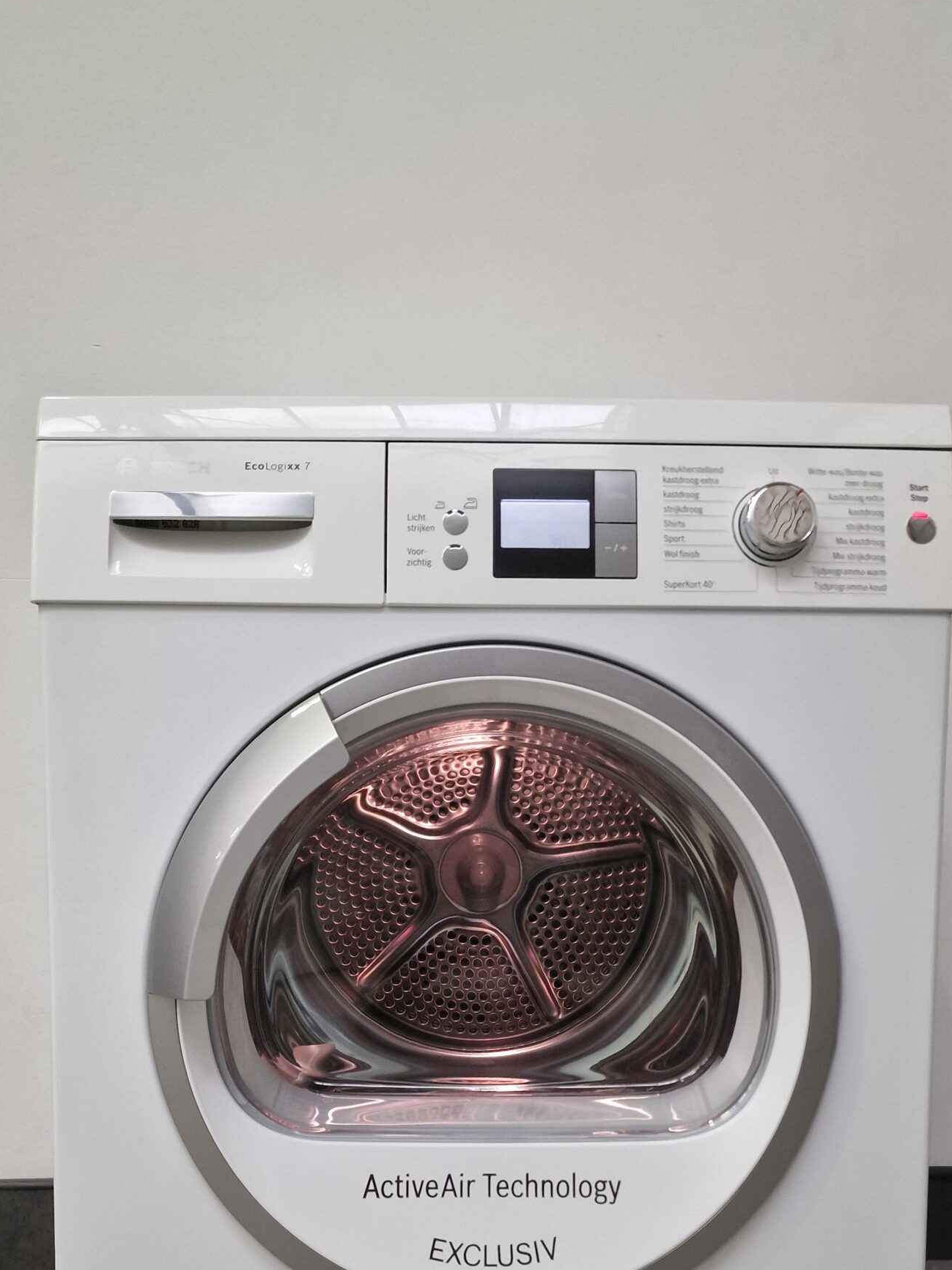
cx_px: 478
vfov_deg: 52.4
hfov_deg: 41.8
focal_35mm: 34
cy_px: 894
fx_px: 1247
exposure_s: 1/100
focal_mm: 6.4
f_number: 1.8
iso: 400
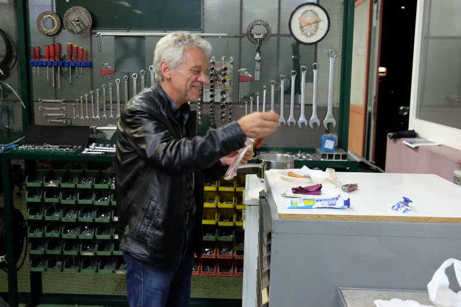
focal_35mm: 38
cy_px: 154
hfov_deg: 50.7
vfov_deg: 35.0
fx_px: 486
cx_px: 230
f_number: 4
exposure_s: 1/60
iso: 3200
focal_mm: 25.4
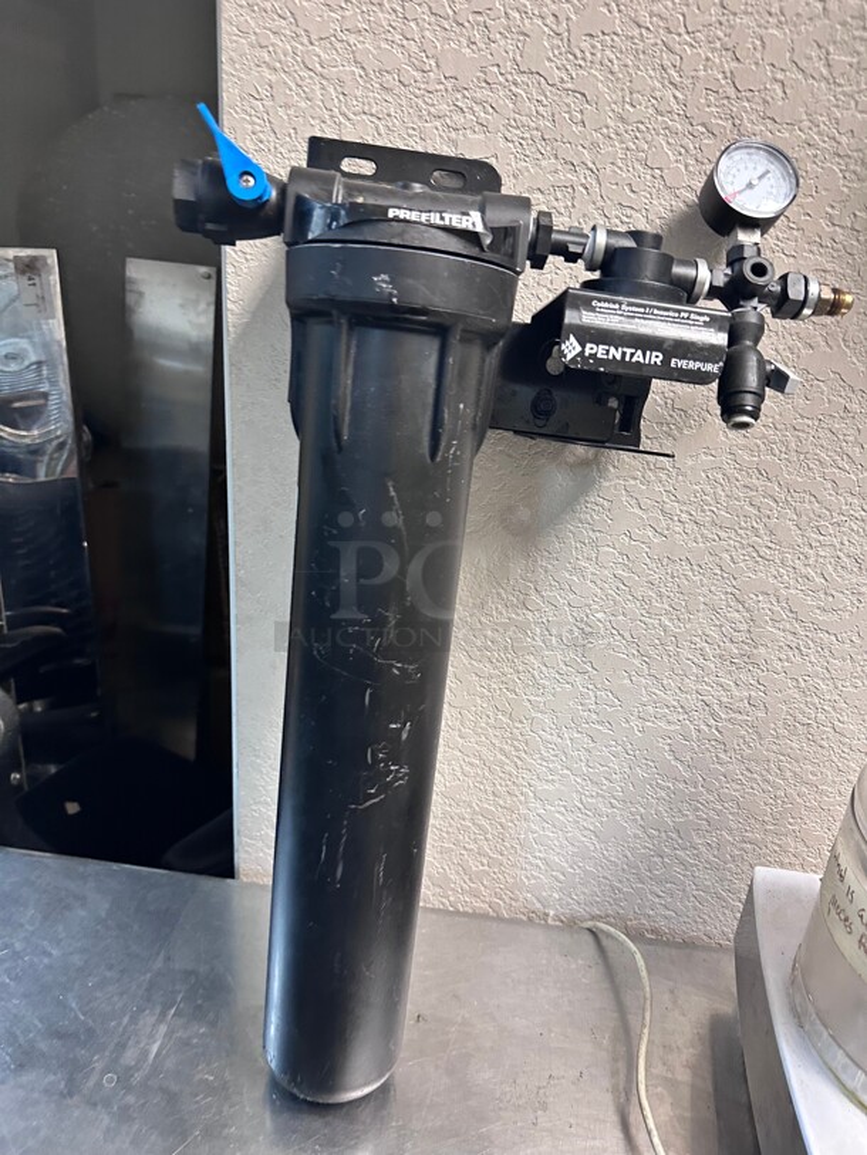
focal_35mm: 24
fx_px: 801
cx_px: 434
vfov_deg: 71.6
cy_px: 578
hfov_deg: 56.8
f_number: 1.78
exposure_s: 1/60
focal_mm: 6.86
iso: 320
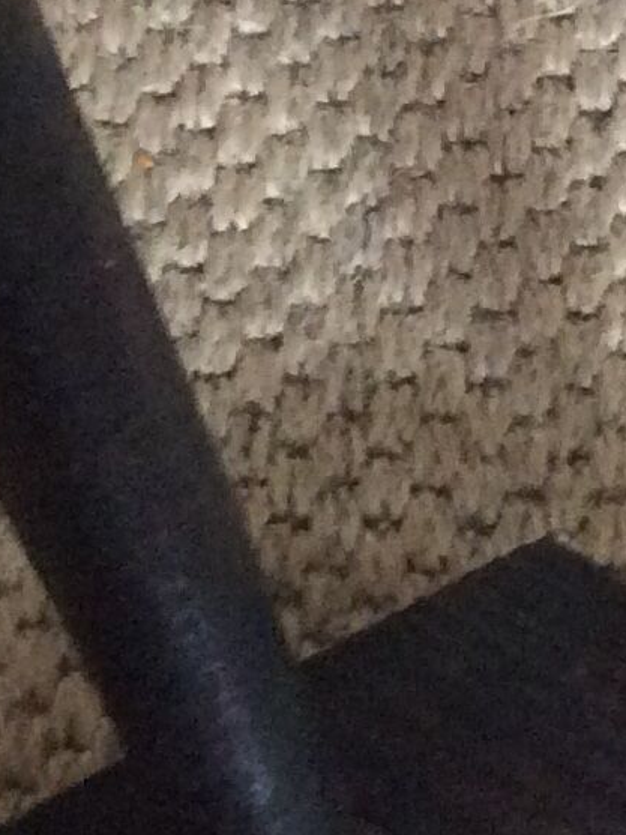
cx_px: 824
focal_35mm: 149
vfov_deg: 13.2
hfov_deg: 9.8
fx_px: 3593
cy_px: 104
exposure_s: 1/25
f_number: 2.4
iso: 250
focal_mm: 3.3
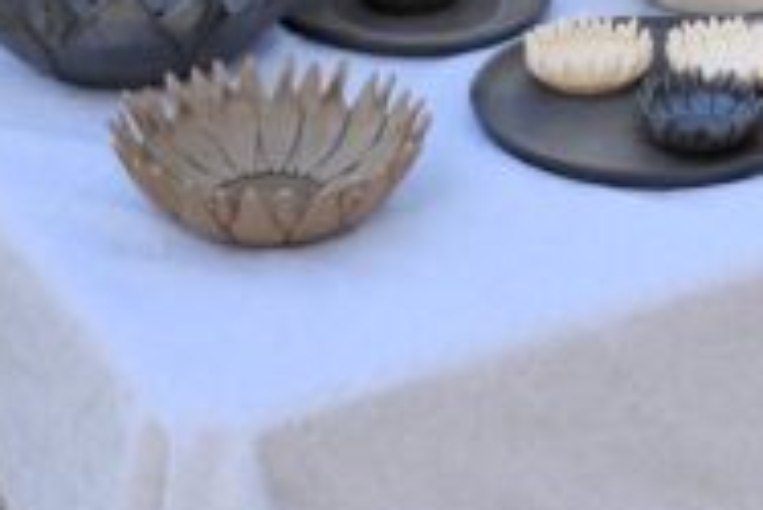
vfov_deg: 10.1
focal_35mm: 131
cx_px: 763
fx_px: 2779
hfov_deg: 15.4
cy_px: -310
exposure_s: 1/180
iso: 20
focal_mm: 6.3
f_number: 1.7
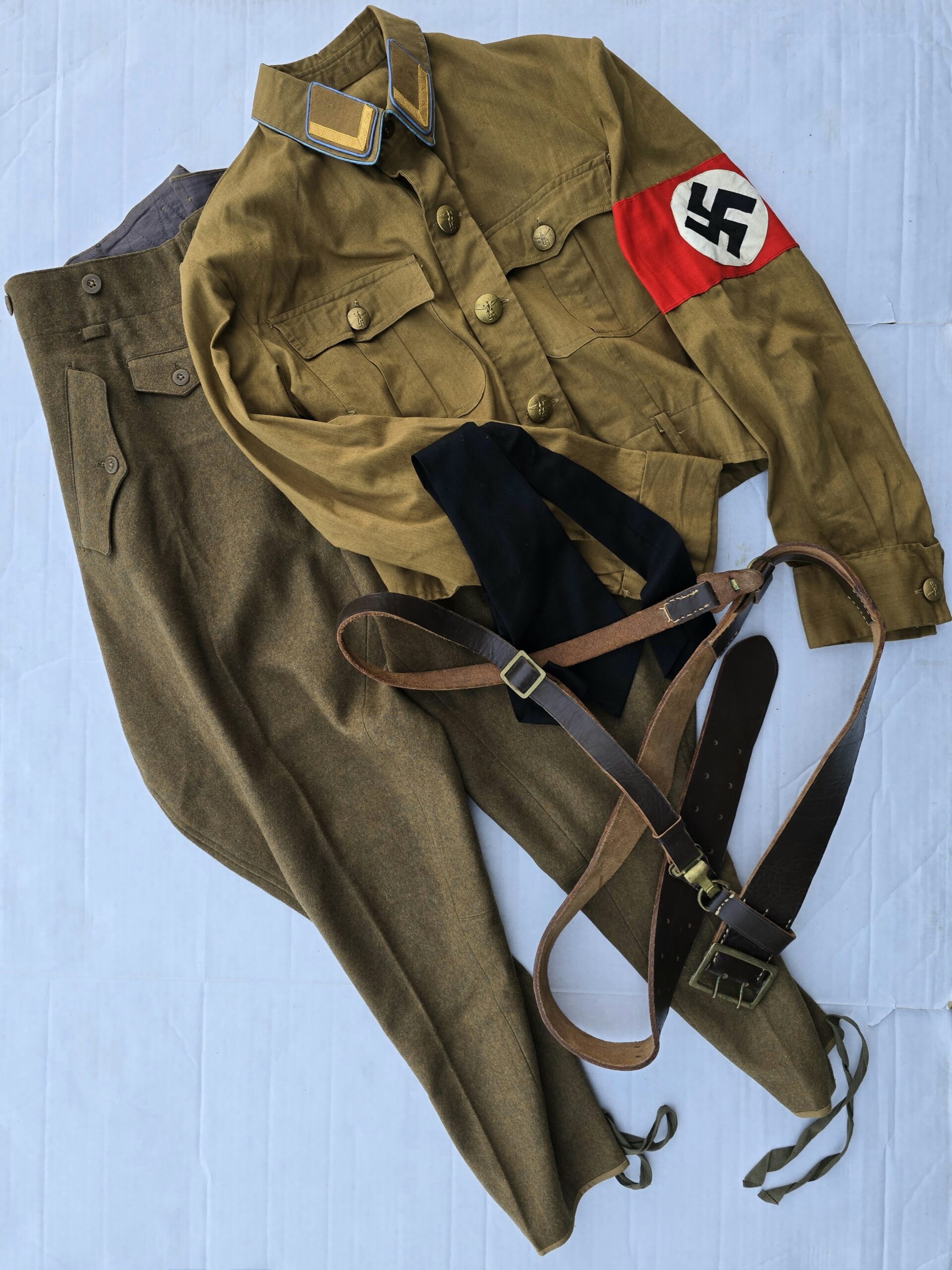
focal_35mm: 23
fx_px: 843
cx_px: 476
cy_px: 635
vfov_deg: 73.9
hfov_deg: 58.9
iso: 40
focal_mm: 6.3
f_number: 1.7
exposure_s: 1/182
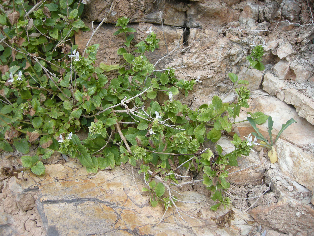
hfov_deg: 52.6
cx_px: 157
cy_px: 118
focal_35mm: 35
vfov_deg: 40.7
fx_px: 317
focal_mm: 7.5
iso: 64
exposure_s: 1/66.5
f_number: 3.4
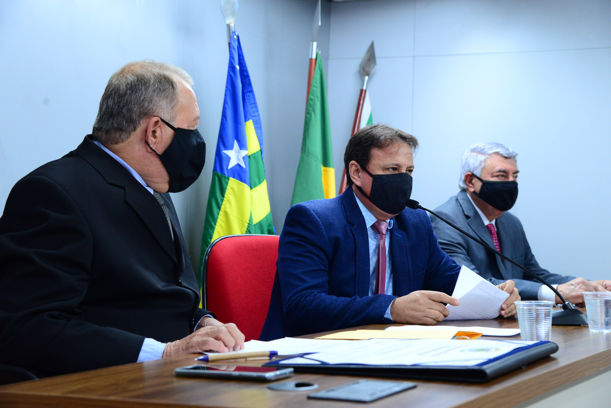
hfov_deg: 34.5
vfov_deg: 23.4
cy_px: 204
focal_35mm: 58
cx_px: 306
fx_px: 985
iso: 2000
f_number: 5.6
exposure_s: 1/60
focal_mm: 58
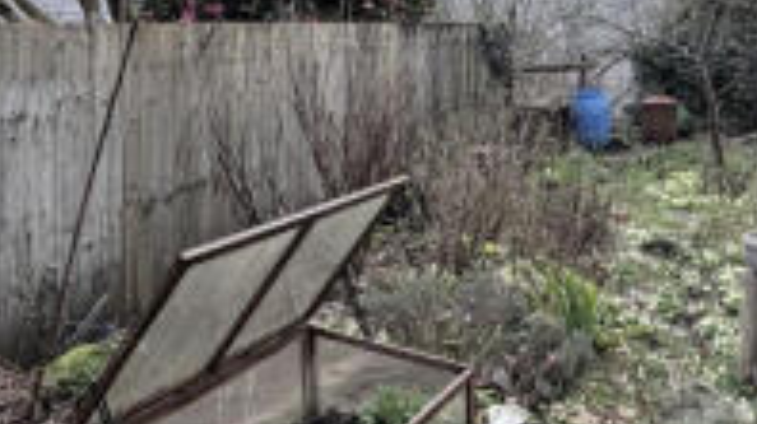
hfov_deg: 43.3
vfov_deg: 26.2
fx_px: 903
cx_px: 610
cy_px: 120
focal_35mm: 45
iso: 25
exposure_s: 1/809
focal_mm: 2.22
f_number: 2.2
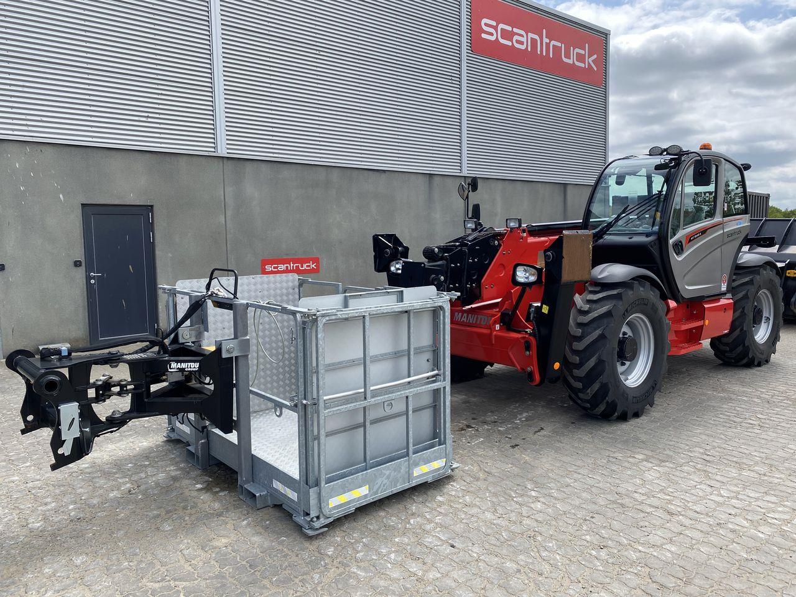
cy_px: 298
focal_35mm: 26
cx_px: 398
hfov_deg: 67.3
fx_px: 598
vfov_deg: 53.1
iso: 32
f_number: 1.8
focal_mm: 4.25
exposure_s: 1/1395
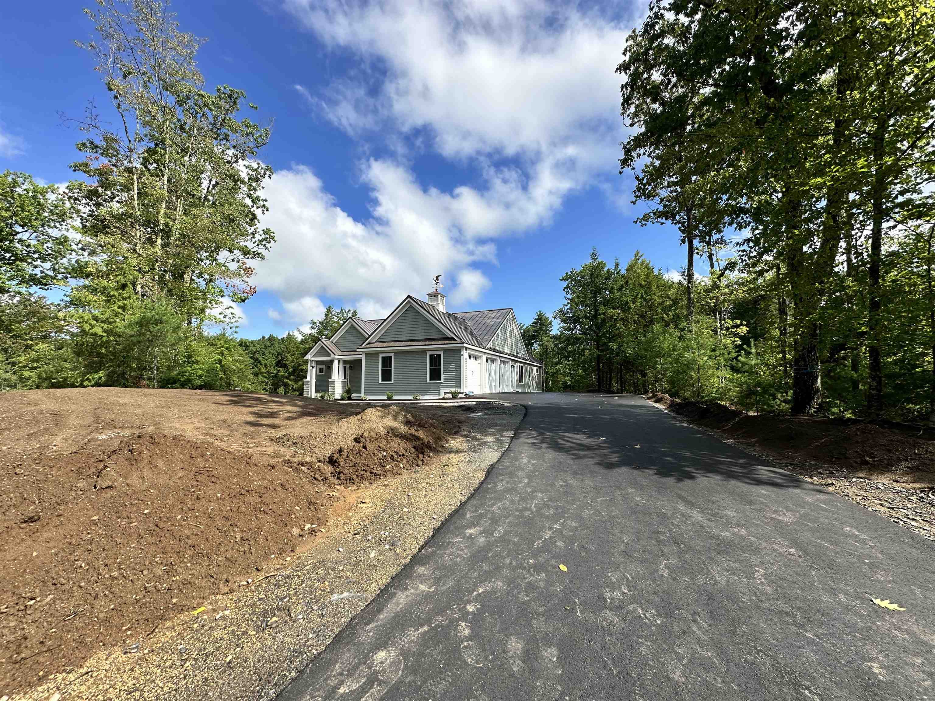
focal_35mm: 14
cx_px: 468
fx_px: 378
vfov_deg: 85.7
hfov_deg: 102.1
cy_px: 350
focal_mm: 2.22
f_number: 2.2
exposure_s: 1/2212
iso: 50
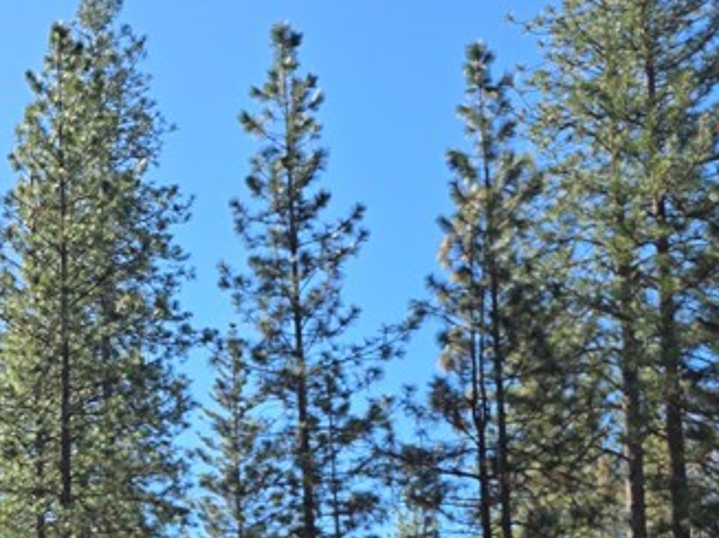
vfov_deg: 19.1
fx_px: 1495
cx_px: 4
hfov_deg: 25.7
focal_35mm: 72
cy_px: 670
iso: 80
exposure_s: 1/2897
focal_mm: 6.25
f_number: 1.7
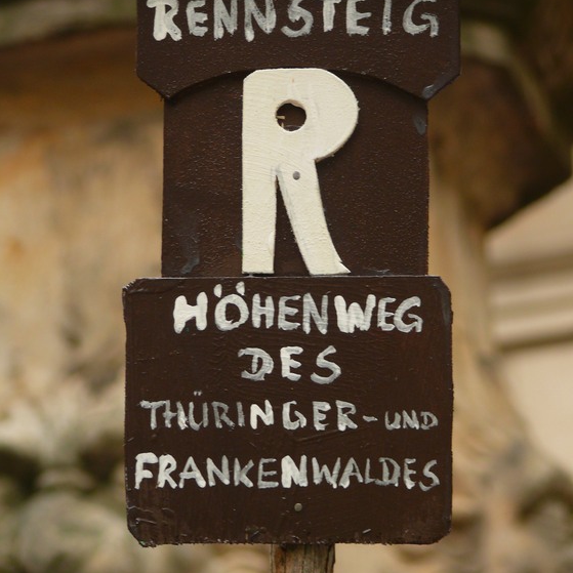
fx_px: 3240
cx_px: 287
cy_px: 232
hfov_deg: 10.1
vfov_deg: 10.1
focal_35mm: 173
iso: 160
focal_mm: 31
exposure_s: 1/30
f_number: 3.6
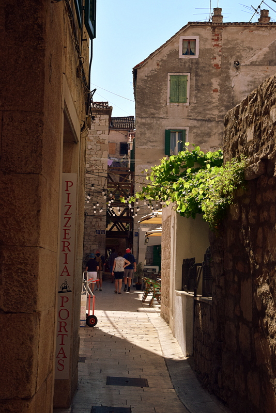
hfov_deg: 18.9
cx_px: 138
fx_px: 827
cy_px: 206
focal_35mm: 72
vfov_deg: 28.1
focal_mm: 48
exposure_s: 1/250
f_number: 10
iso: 400
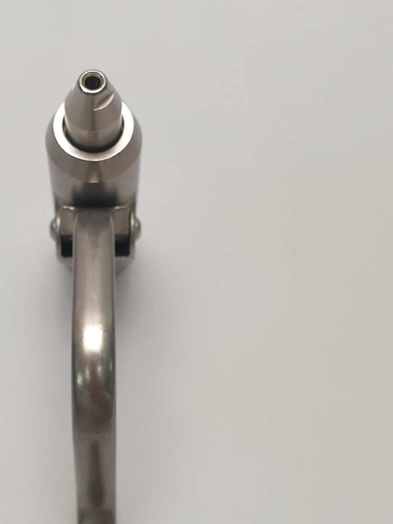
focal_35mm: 52
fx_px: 787
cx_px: 85
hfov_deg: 27.5
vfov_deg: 36.8
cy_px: 295
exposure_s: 1/50
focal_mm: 4.3
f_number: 2.4
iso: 50
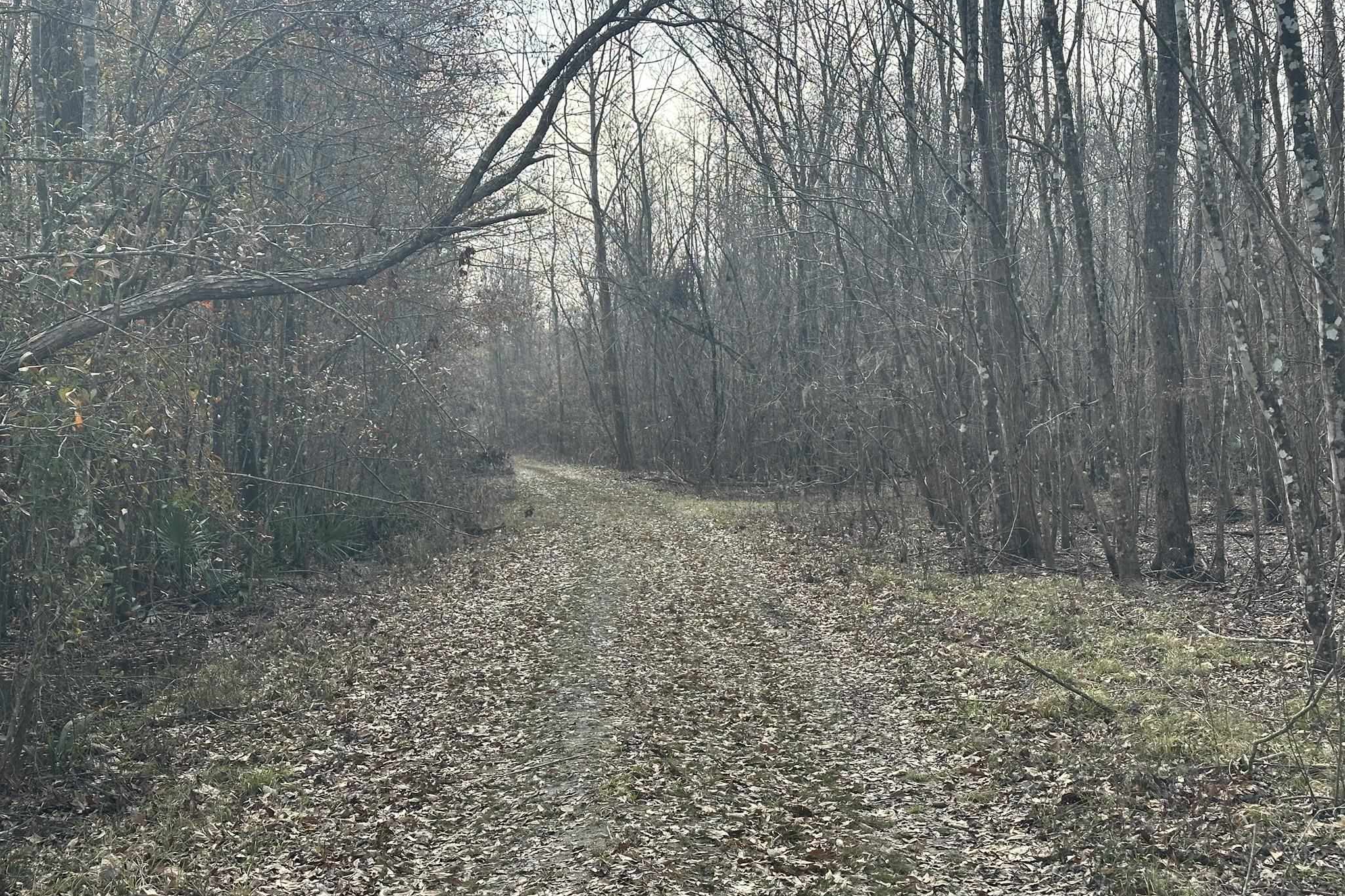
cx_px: 673
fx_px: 1868
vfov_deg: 27.0
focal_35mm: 50
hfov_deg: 39.6
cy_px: 437
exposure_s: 1/1120
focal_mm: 6.86
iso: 64
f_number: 1.78
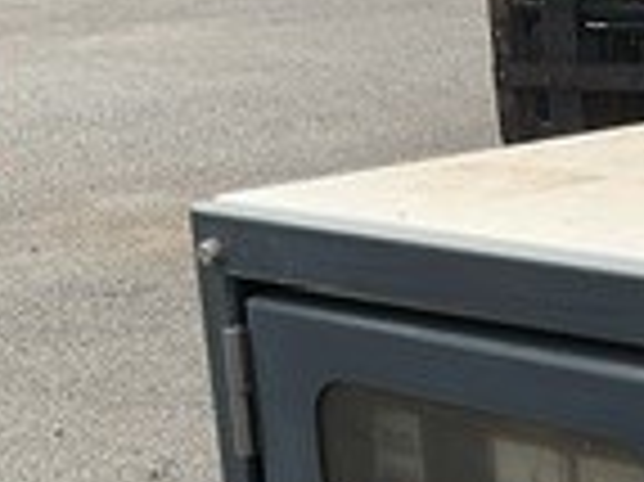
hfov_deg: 14.4
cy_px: 838
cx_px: 896
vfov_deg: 10.7
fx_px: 2417
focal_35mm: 130
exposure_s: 1/1221
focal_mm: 3
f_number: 1.8
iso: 16
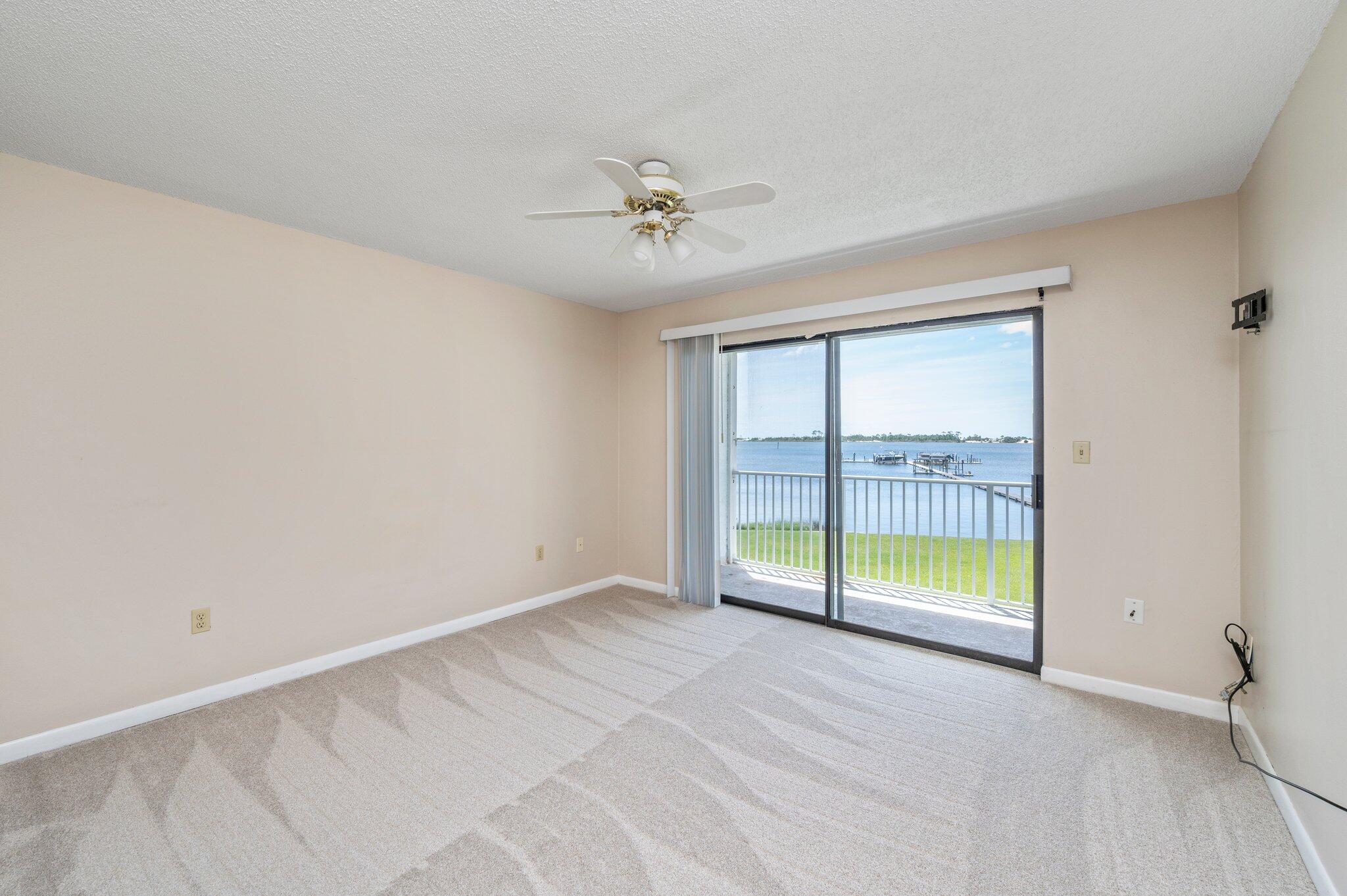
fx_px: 523
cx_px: 674
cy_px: 448
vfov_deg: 81.1
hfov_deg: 104.3
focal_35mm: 14
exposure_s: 1/100
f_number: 9
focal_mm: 14
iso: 320
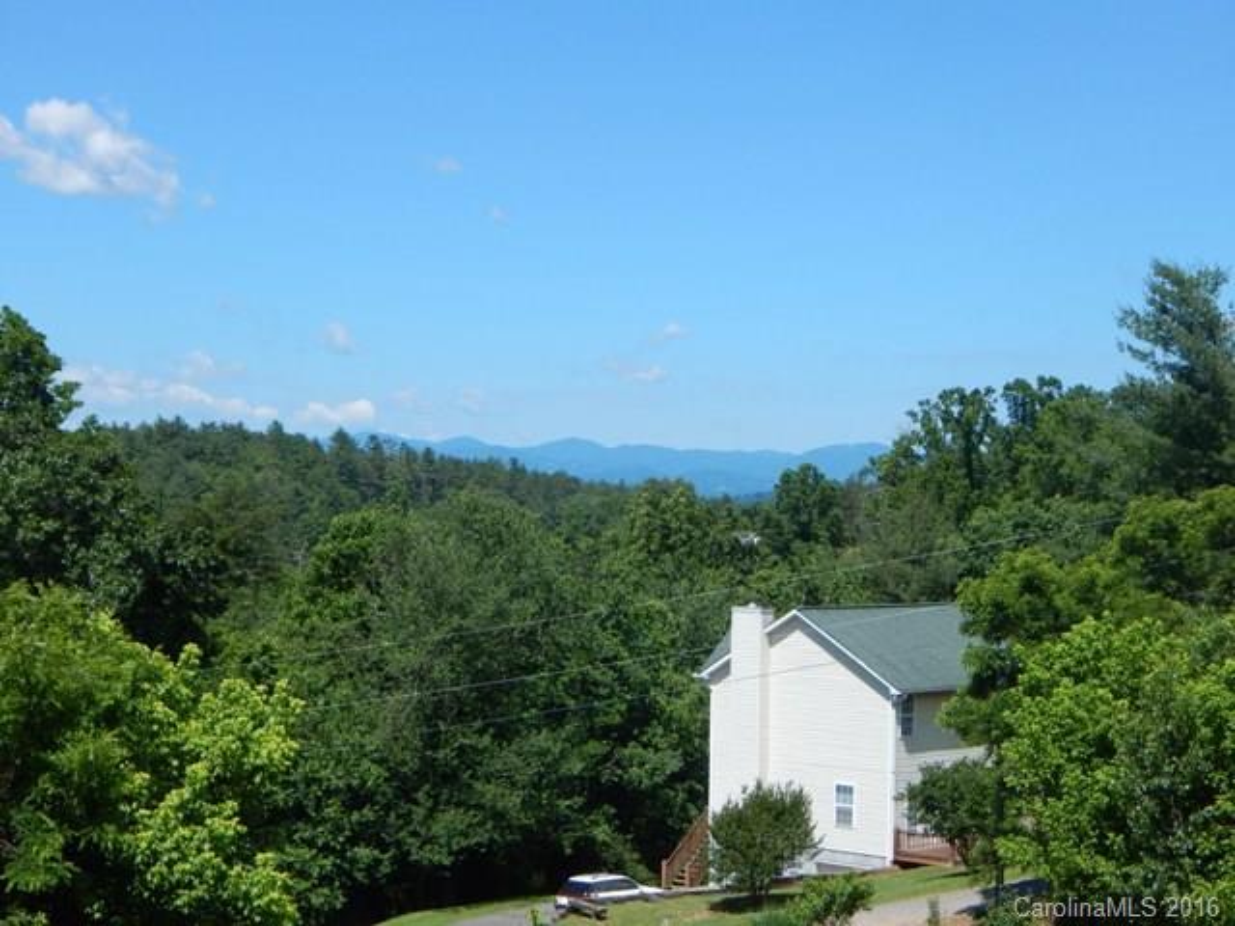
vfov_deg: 21.3
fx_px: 2462
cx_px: 618
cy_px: 463
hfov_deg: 28.2
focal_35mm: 69
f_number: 4.1
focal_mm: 12.3
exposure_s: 1/1000
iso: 125
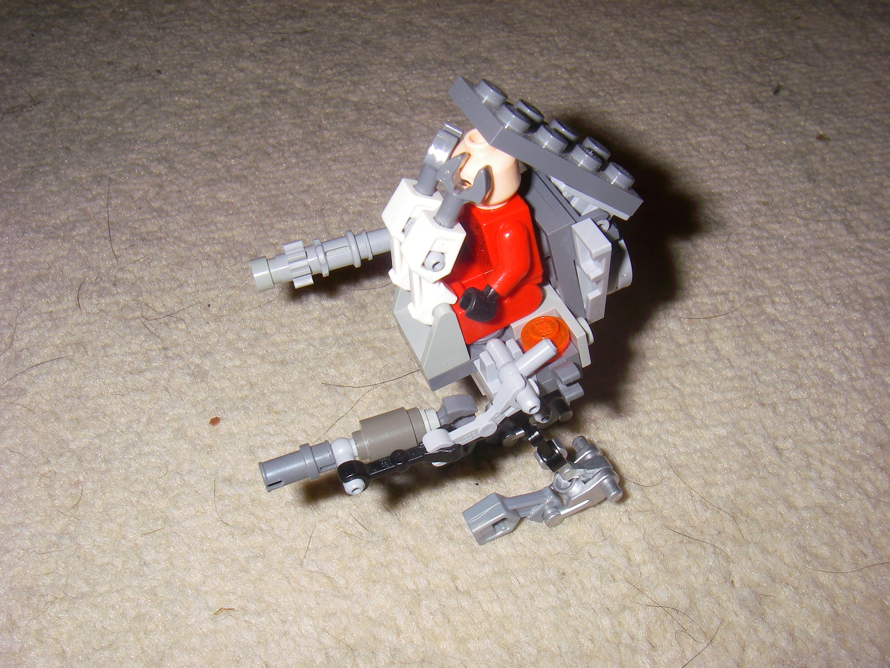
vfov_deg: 37.7
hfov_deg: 49.0
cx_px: 445
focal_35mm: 38
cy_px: 334
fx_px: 977
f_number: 6.6
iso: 64
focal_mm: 6.3
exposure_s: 1/40
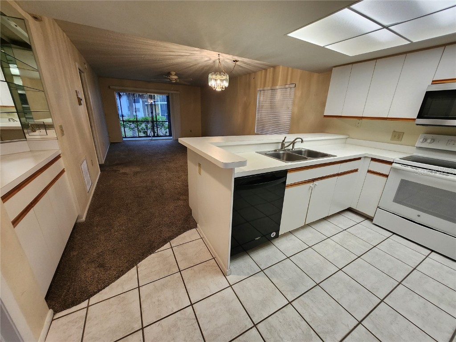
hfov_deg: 106.2
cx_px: 228
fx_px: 171
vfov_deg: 89.9
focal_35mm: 13
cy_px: 171
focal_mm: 1.74
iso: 125
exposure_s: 1/60
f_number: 2.2
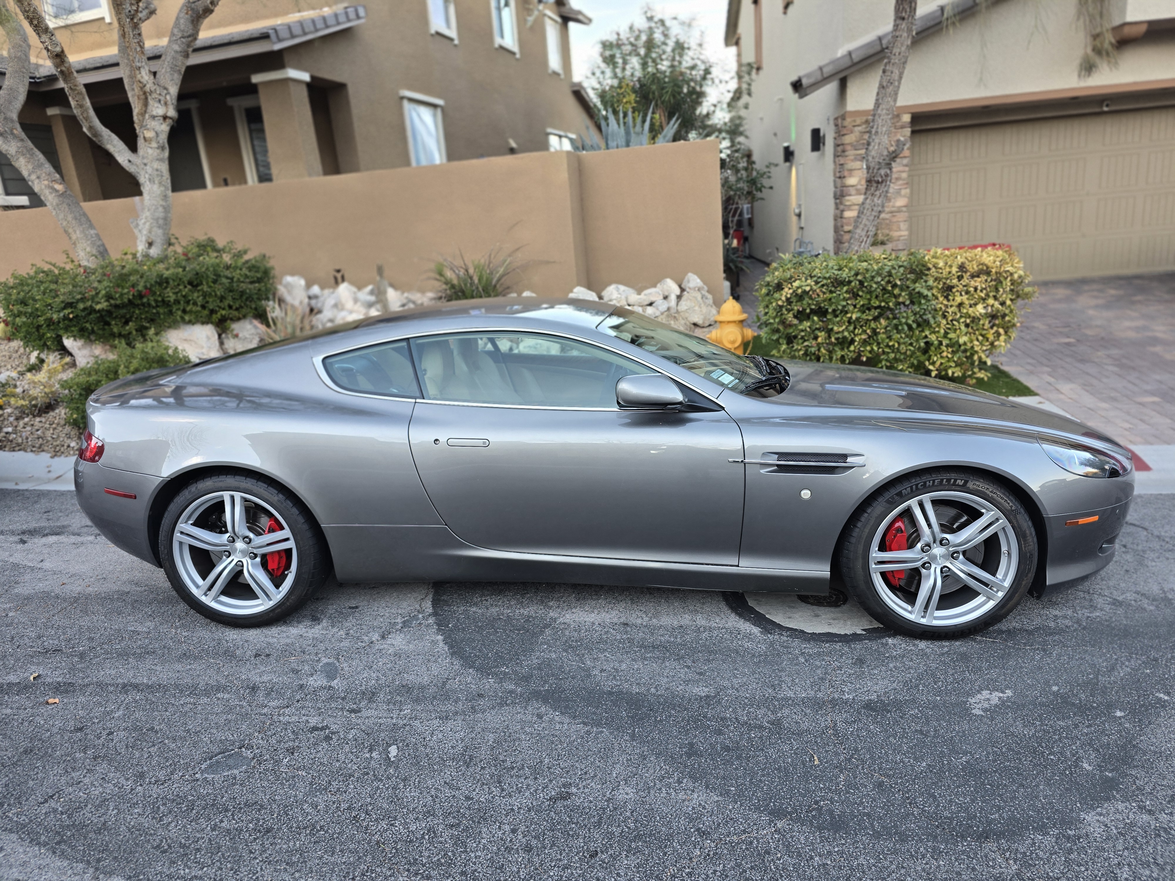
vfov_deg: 58.9
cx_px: 588
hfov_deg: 73.9
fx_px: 781
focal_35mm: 23
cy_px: 440
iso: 64
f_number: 1.7
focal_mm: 6.3
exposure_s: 1/120
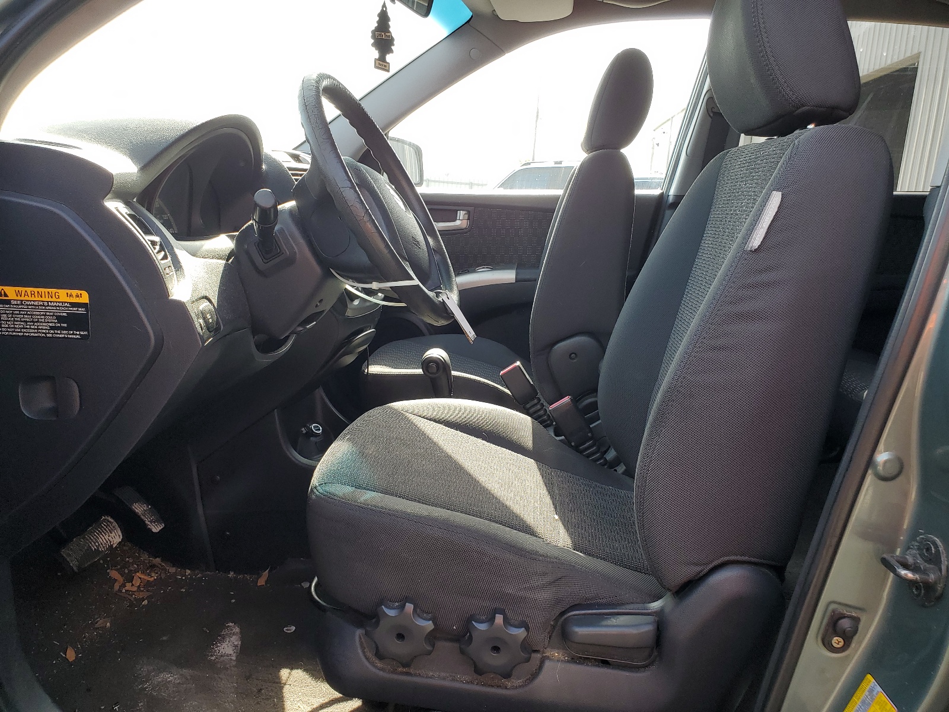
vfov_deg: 53.1
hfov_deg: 67.3
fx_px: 713
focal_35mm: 26
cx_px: 474
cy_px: 356
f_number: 1.5
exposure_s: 1/172
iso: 50
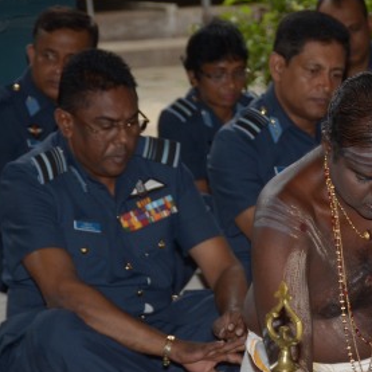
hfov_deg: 9.7
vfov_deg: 9.8
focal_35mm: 179
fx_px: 2175
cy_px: 236
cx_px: 359
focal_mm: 65
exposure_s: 1/160
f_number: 5
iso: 320
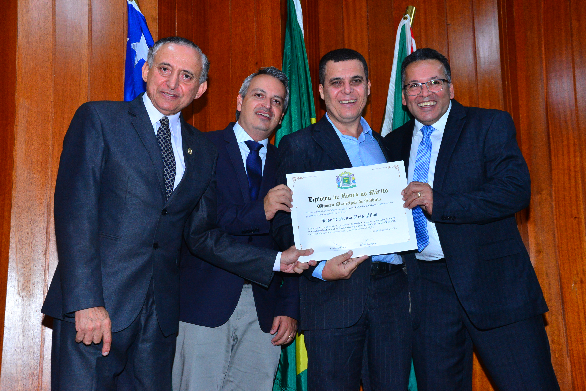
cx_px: 293
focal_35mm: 48
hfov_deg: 41.1
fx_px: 782
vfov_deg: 28.1
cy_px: 196
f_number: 6.3
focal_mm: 48
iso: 3200
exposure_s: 1/125
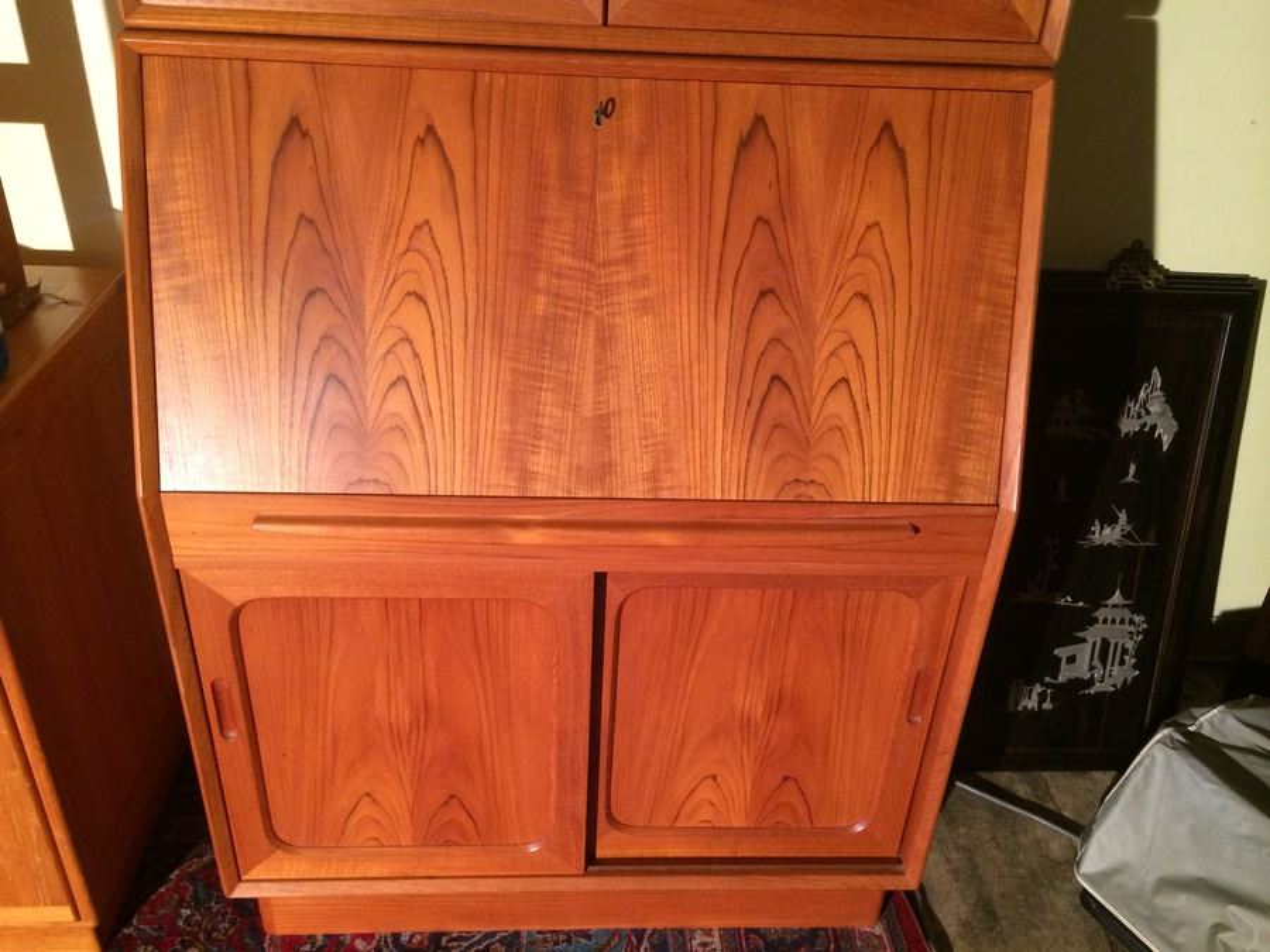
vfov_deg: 46.8
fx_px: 1101
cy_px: 476
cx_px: 635
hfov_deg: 60.0
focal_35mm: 30
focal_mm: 4.12
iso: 250
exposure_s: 1/30
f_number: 2.2
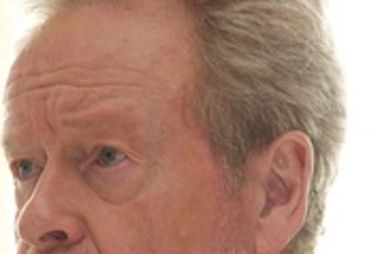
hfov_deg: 4.6
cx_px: 115
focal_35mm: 446
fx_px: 4728
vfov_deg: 3.1
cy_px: 290
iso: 500
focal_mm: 200
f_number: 6.3
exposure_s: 1/60
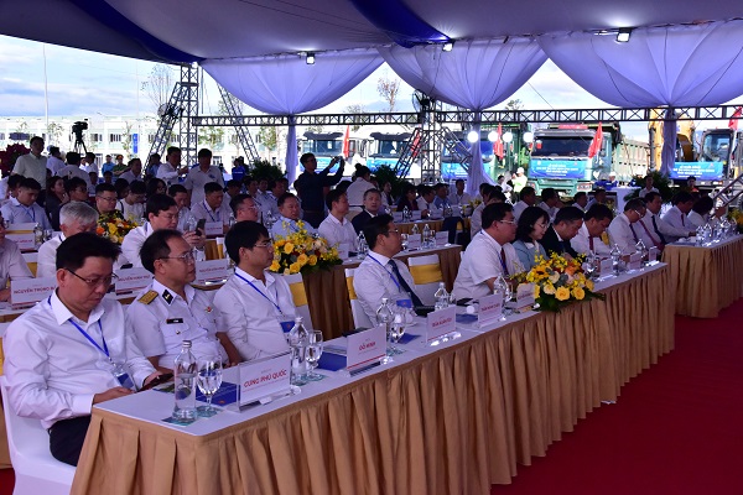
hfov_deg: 50.7
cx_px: 372
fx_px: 784
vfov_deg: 35.1
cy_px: 248
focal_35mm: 38
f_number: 10
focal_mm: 38
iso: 3200
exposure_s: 1/2500
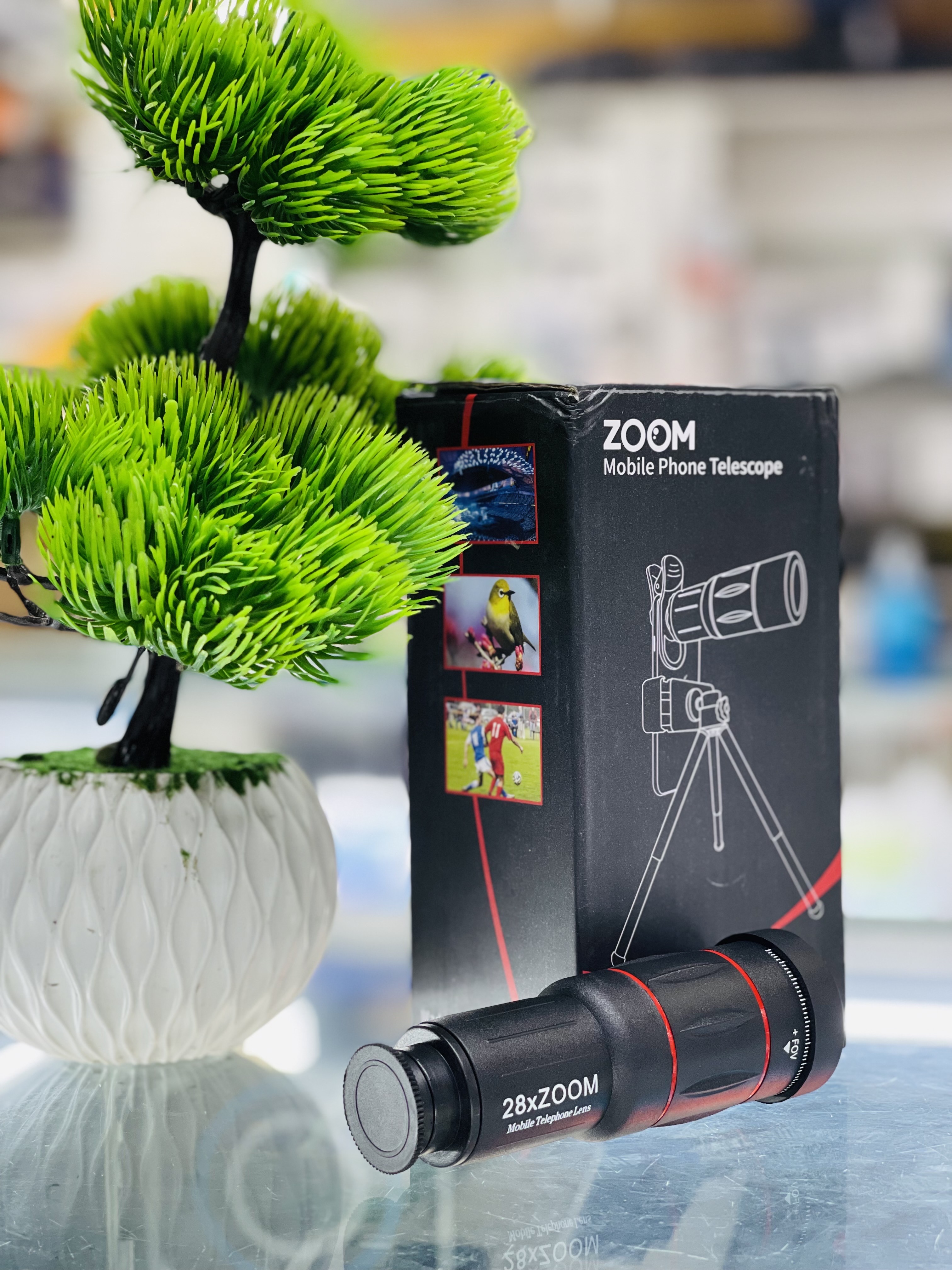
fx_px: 2347
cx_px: 476
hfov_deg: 22.9
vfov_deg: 30.3
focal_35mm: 64
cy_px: 635
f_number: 2.2
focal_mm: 7.5
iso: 125
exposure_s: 1/100
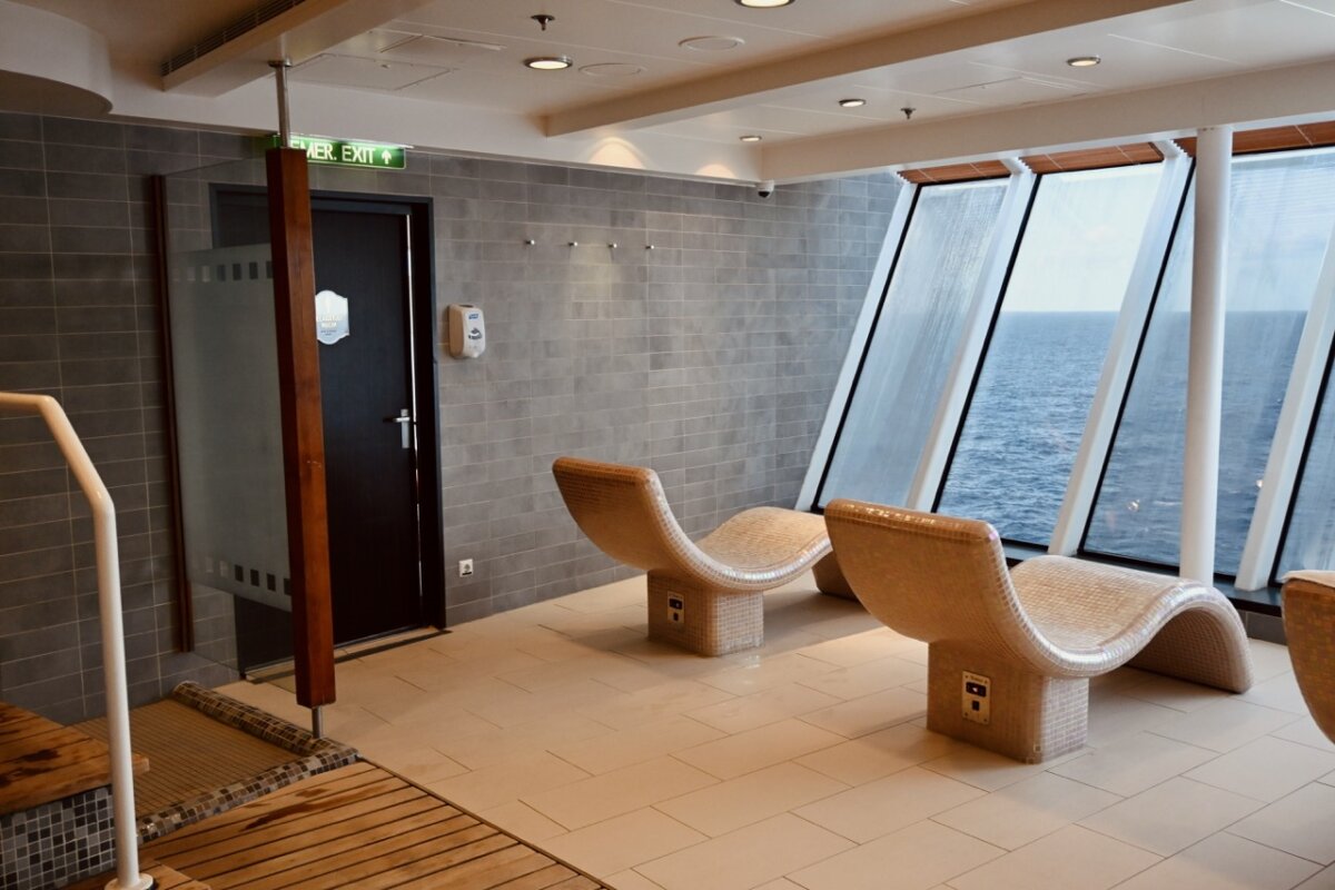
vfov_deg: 40.8
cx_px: 668
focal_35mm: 32
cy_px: 445
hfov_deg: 58.3
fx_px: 1196
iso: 900
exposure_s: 1/125
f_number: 4
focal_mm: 21.5
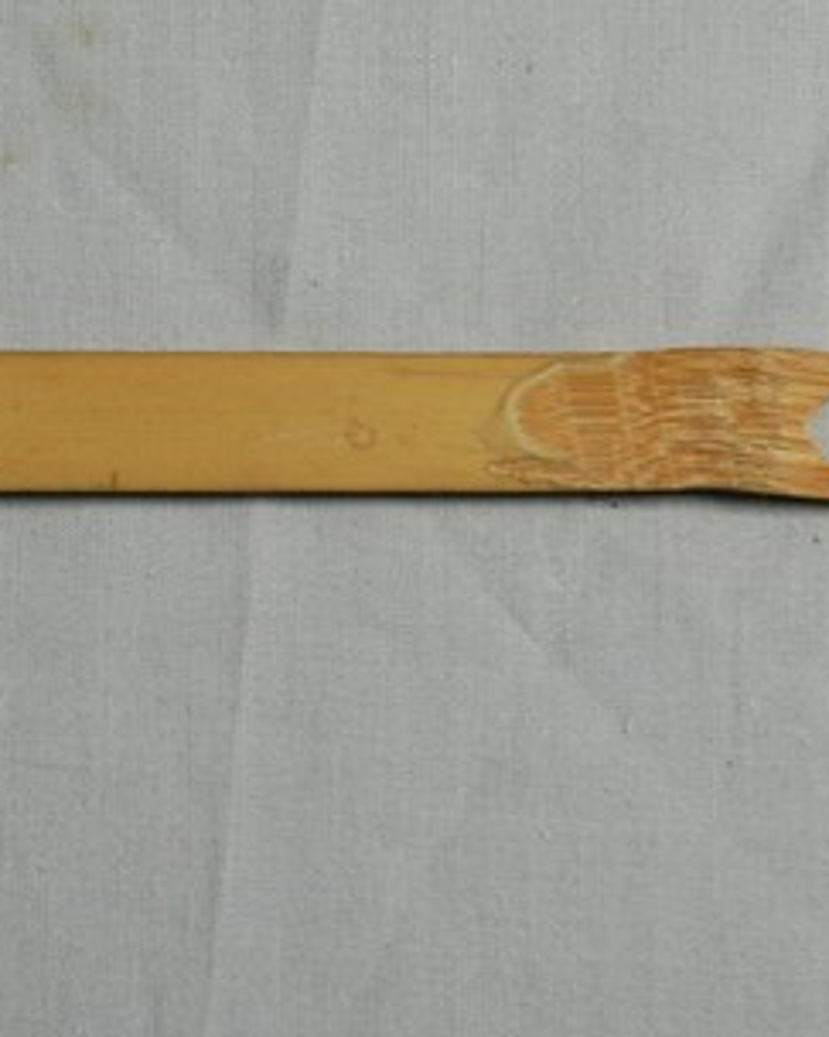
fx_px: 6352
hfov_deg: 7.4
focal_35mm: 207
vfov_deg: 9.3
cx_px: 3
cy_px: 421
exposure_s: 1/8
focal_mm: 70
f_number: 10
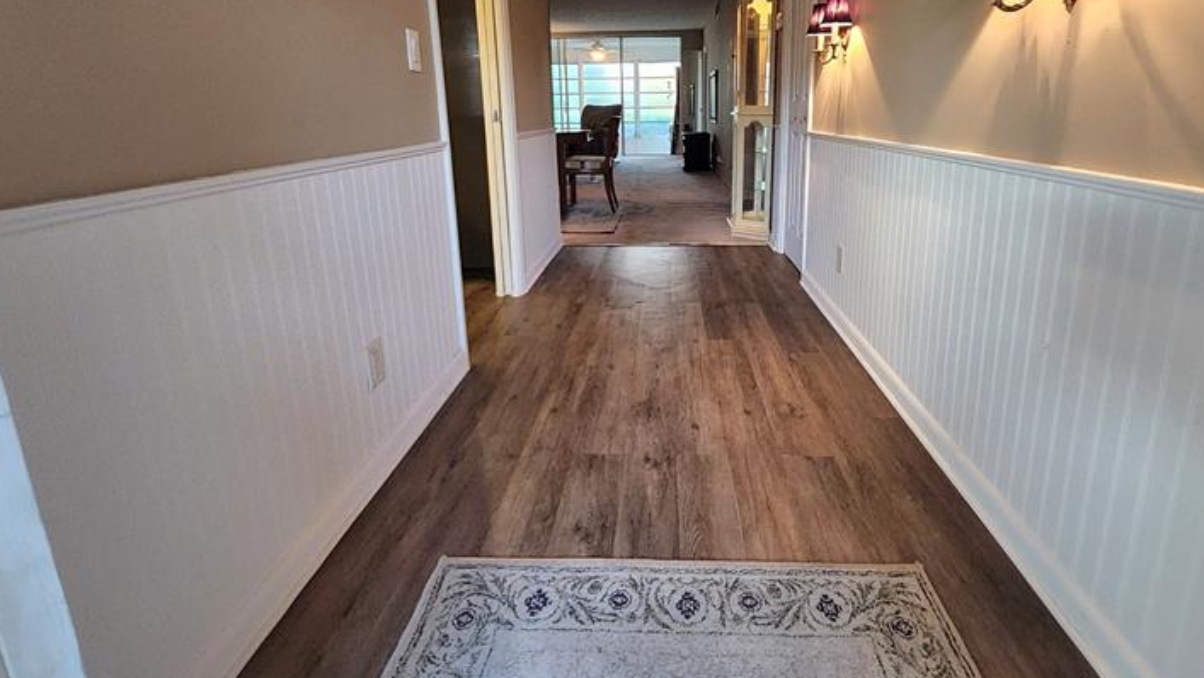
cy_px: 220
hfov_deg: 99.1
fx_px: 511
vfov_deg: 65.1
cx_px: 654
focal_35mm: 16
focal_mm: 1.13
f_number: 2.2
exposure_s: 1/60.2
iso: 400
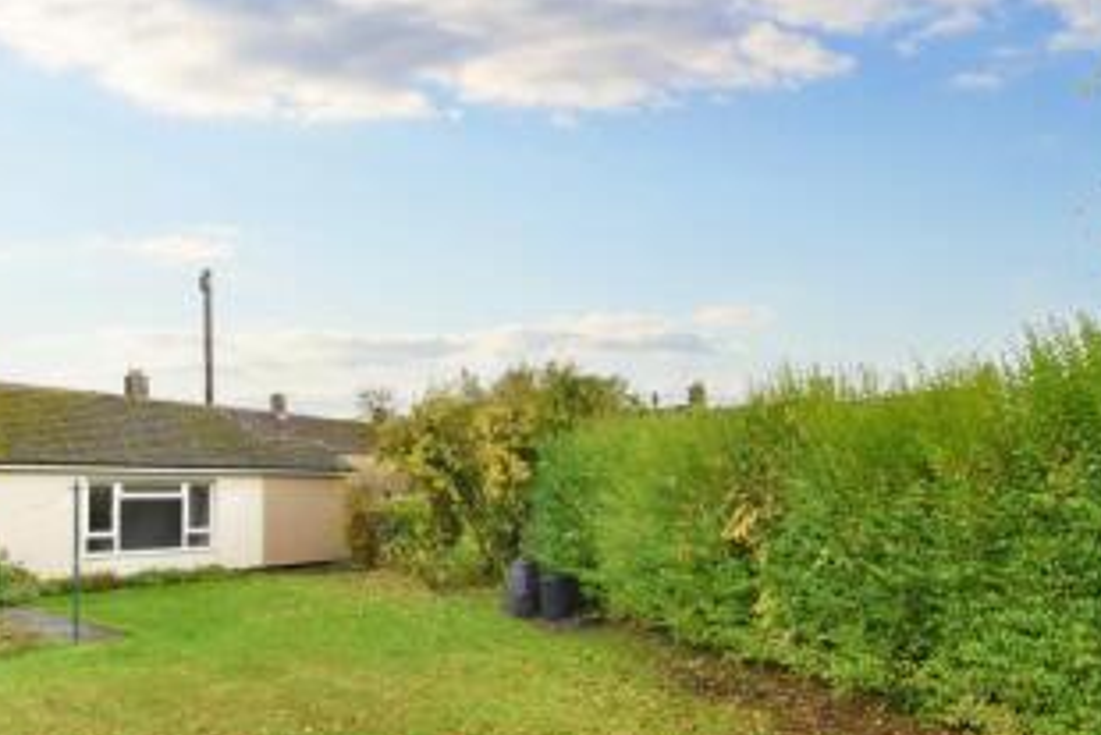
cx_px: 629
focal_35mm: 23
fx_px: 704
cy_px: 385
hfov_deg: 75.6
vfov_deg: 55.1
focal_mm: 10
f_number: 5.6
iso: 220
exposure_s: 1/250
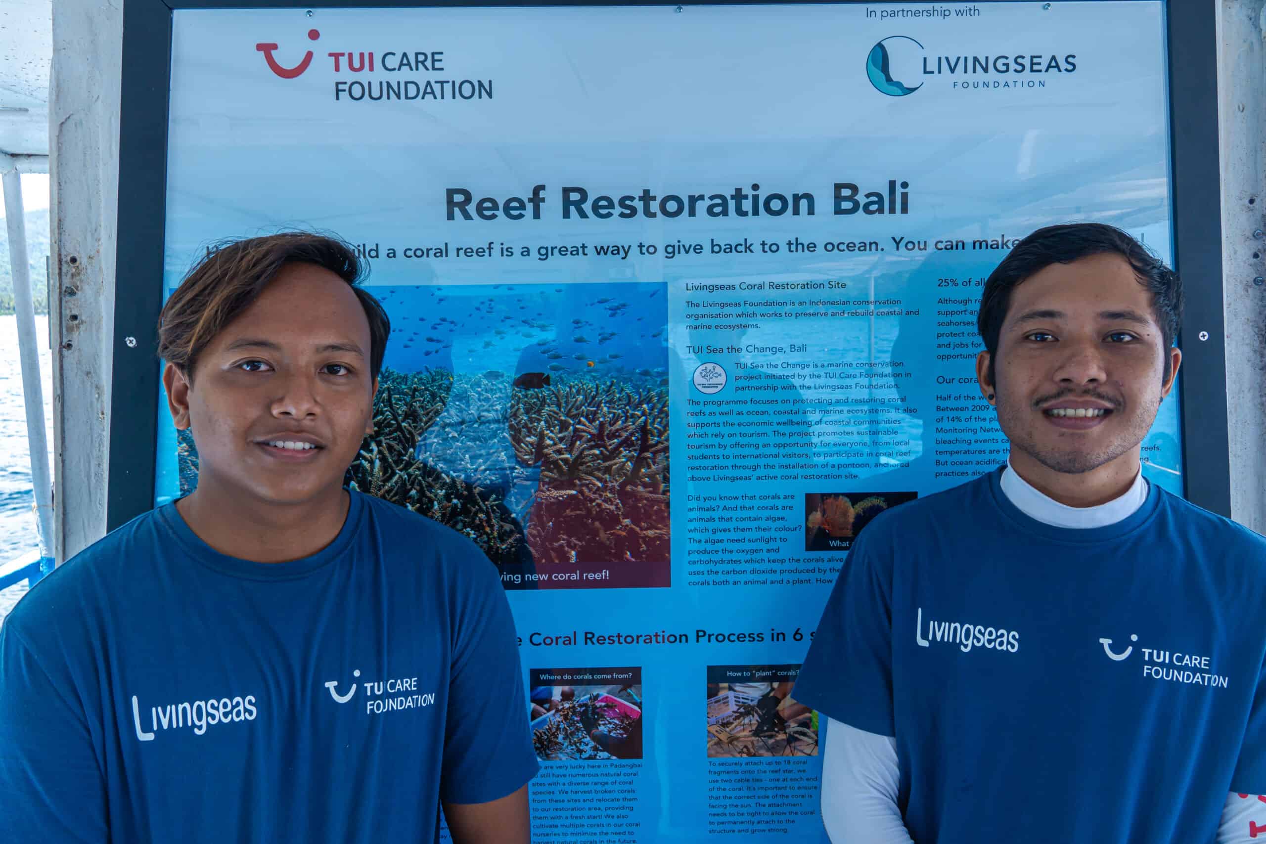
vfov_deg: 41.7
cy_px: 422
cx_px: 633
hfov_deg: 59.5
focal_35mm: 32
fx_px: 1108
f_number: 8
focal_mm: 21
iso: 100
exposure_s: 1/50
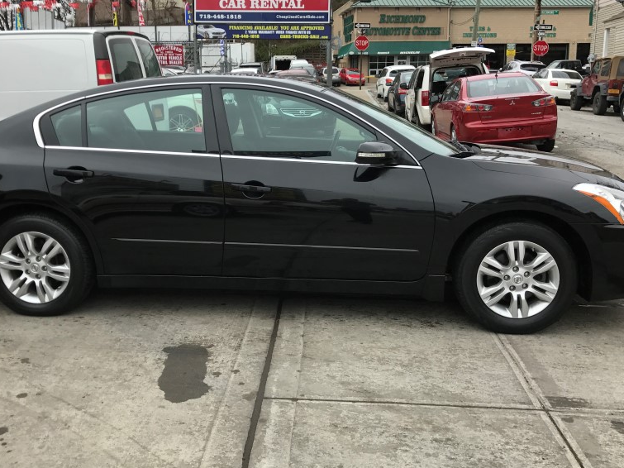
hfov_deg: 48.9
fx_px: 685
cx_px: 280
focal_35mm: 38
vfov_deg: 37.7
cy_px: 212
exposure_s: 1/948
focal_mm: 3.99
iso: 20
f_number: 1.8
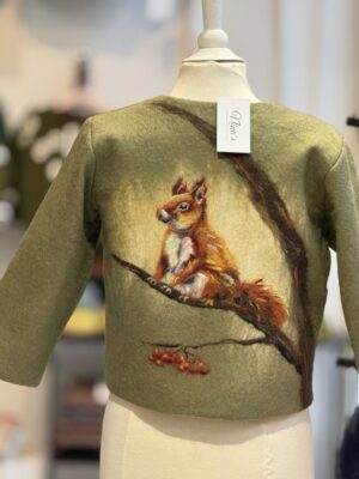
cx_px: 180
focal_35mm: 120
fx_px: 1659
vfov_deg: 16.4
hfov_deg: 12.3
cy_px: 240
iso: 320
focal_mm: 15.66
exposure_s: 1/100
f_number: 2.8
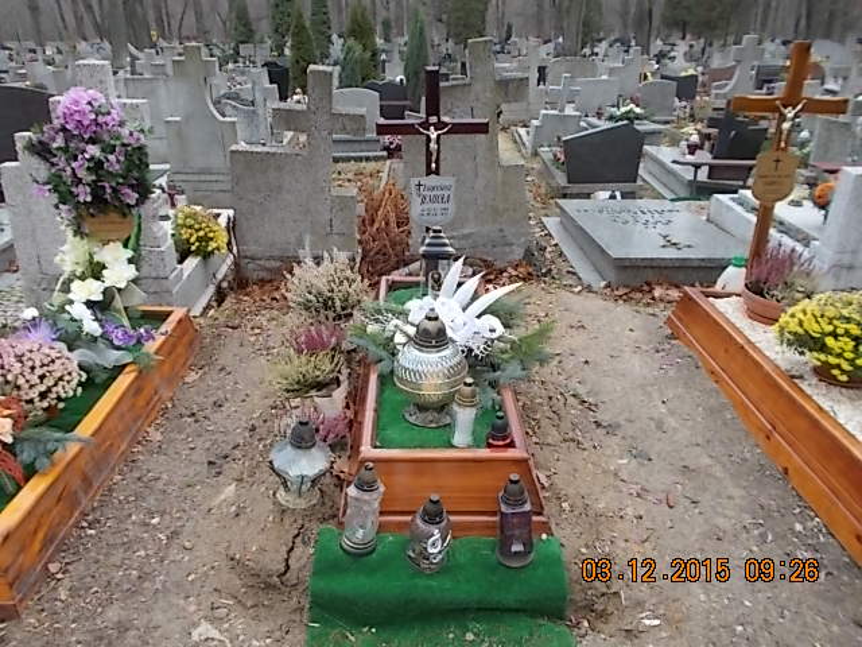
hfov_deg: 60.0
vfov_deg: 46.8
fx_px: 747
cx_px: 431
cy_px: 324
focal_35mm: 30
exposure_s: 1/40
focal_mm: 5.3
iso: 80
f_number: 3.4
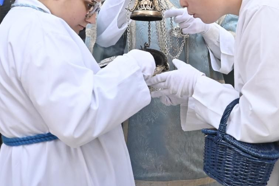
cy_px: 34
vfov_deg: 22.4
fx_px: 462
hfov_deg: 33.5
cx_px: 169
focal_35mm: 60
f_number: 3.8
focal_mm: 18.5
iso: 2500
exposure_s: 1/160
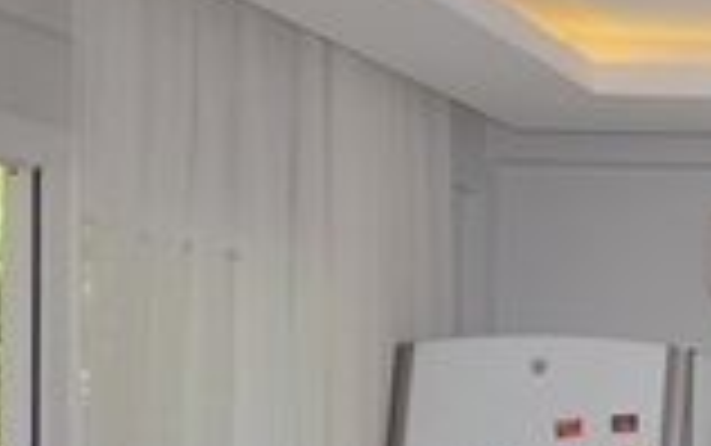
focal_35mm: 70
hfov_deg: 20.9
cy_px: 514
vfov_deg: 17.9
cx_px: 1253
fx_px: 1357
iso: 400
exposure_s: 1/60
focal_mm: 10
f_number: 7.1
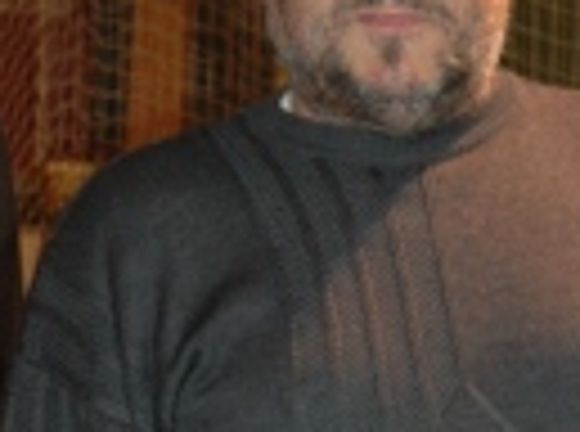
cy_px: 310
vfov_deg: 6.4
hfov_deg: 8.6
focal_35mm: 231
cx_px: 445
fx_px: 3860
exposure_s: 1/60
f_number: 4.5
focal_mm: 46
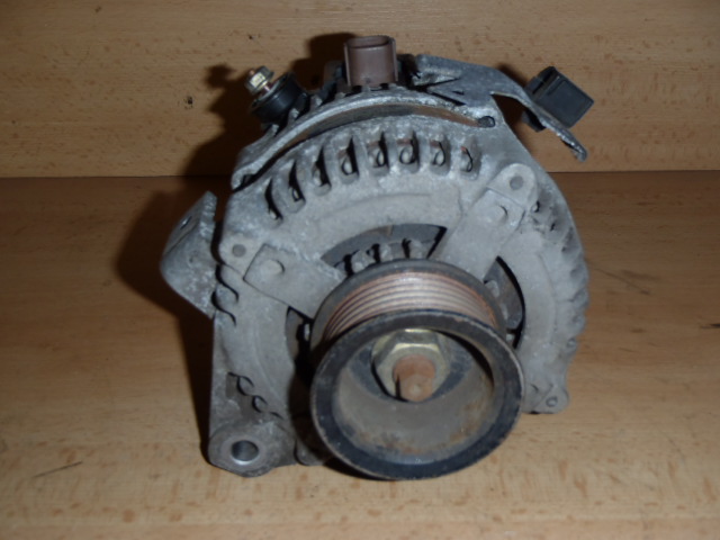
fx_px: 790
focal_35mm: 38
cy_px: 270
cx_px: 360
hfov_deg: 49.0
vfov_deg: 37.7
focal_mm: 6.83
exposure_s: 1/40
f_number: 4.6
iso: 100
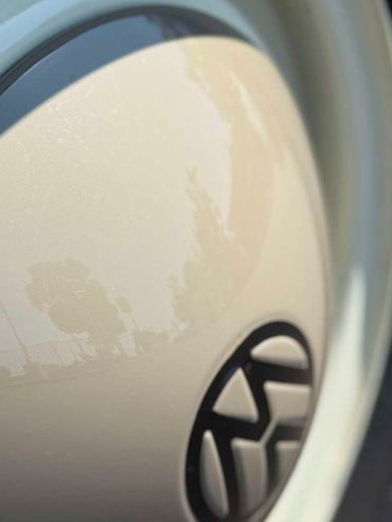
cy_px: 348
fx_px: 1253
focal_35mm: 83
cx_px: 101
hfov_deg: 17.7
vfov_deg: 23.4
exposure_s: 1/3891
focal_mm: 6.76
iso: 64
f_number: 1.78
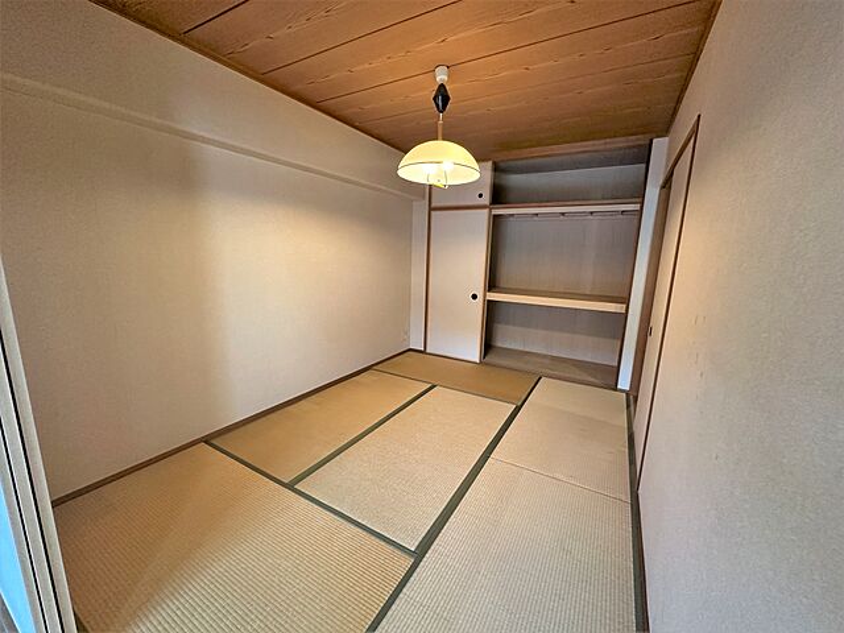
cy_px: 316
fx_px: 341
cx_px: 422
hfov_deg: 102.1
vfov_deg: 85.7
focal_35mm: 14
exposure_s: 1/99
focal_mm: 2.22
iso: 320
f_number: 2.2
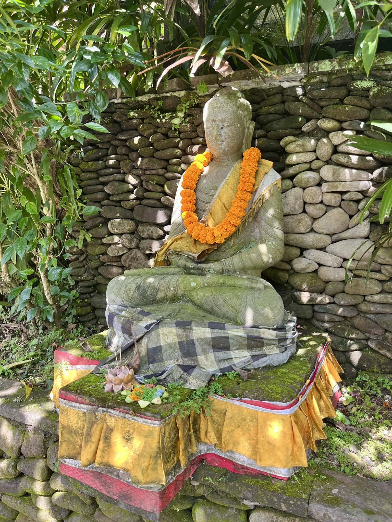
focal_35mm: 26
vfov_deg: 67.3
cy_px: 261
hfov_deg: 53.1
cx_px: 196
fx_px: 393
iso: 40
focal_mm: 5.1
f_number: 1.6
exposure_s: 1/122
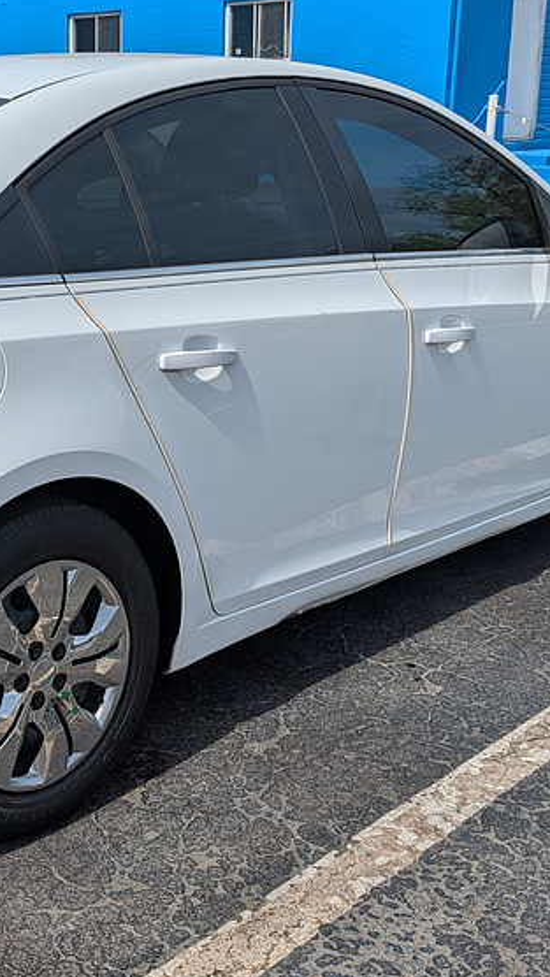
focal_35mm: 48
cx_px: 18
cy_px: 441
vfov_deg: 42.8
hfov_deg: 24.0
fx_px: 1244
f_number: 1.68
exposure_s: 1/2024
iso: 21
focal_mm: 6.9
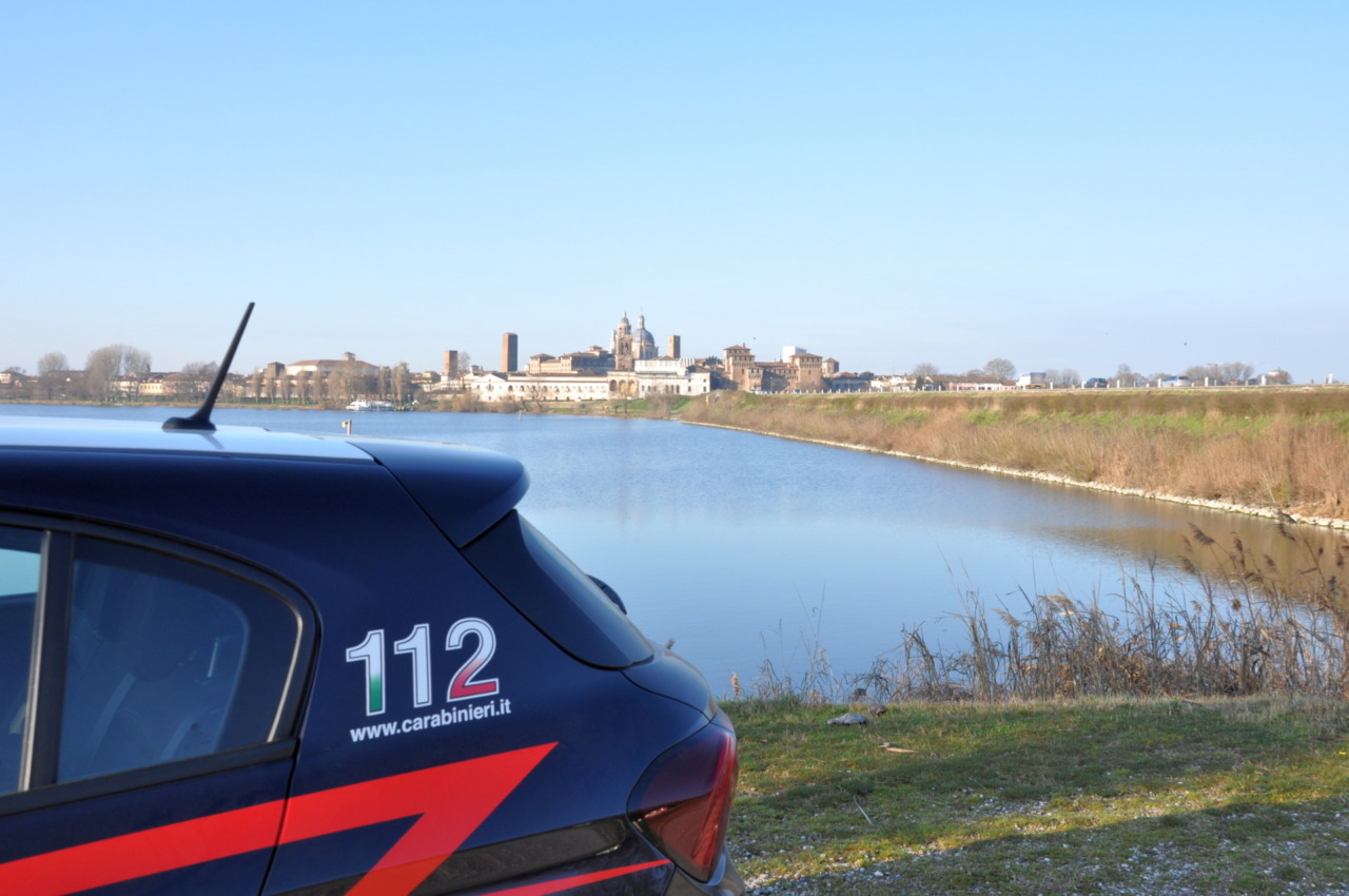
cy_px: 448
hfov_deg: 53.2
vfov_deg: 36.8
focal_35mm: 36
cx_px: 674
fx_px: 1347
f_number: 11
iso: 320
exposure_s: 1/125
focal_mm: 24
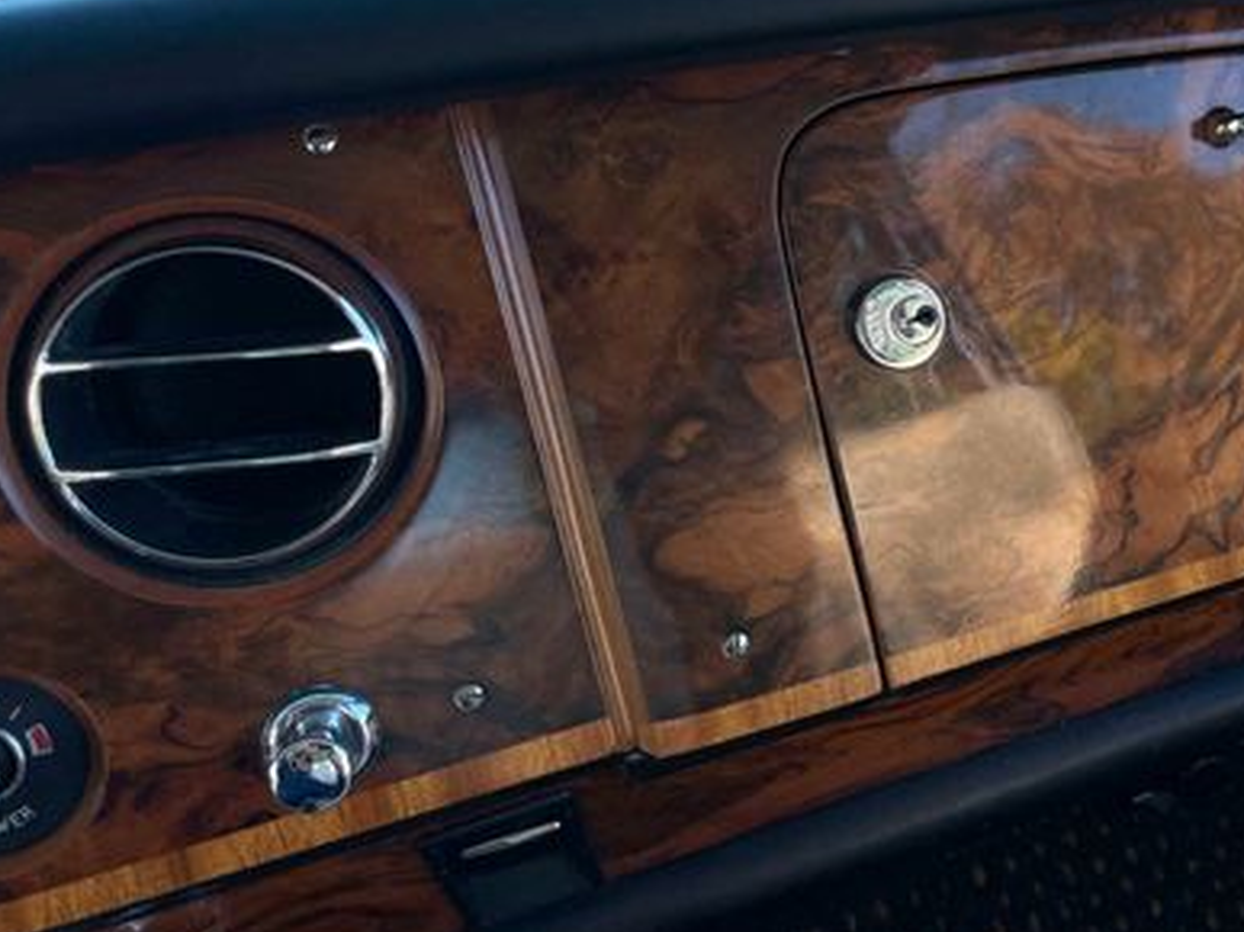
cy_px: 411
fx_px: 1545
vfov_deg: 33.5
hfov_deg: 42.3
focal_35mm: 43
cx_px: 958
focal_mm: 4.2
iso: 50
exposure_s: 1/471
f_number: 1.6
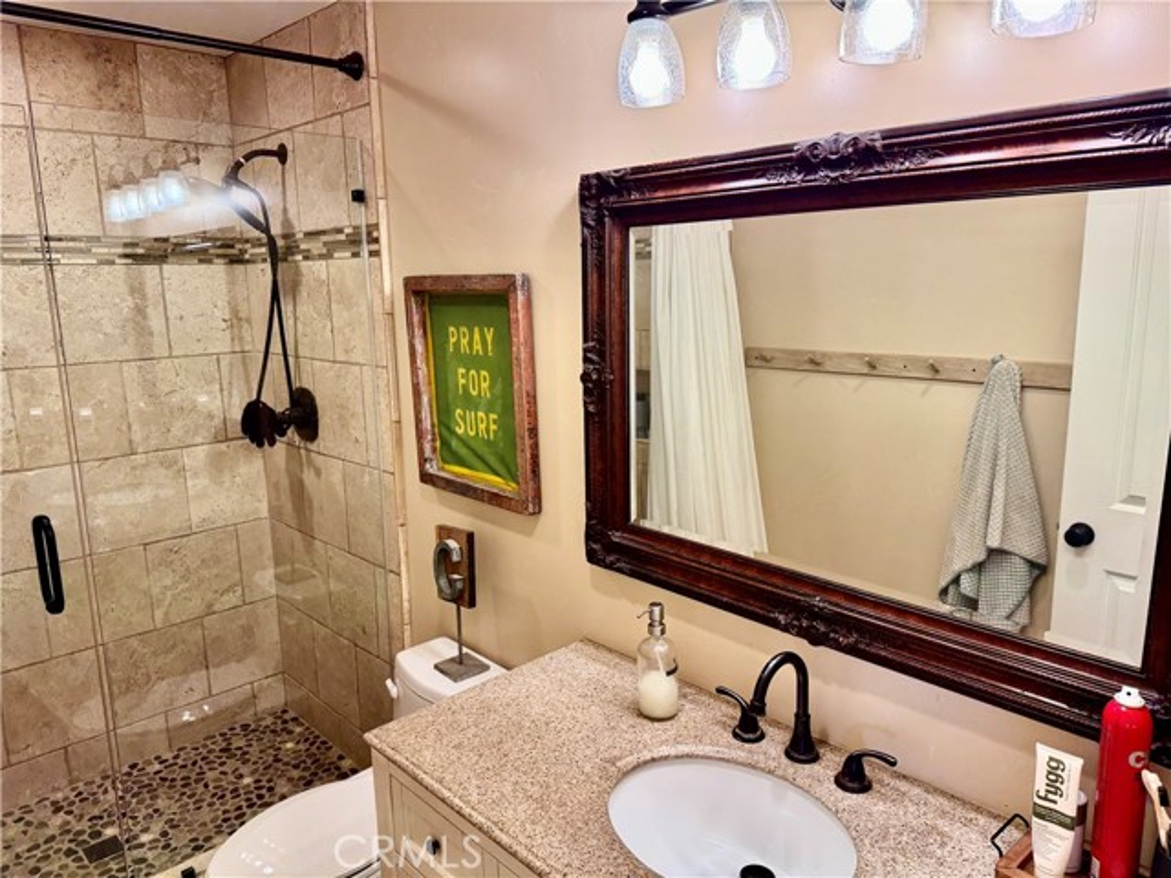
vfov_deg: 56.8
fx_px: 812
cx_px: 586
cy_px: 439
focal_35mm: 24
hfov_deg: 71.6
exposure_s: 1/120
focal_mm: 6.76
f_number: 1.78
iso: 125
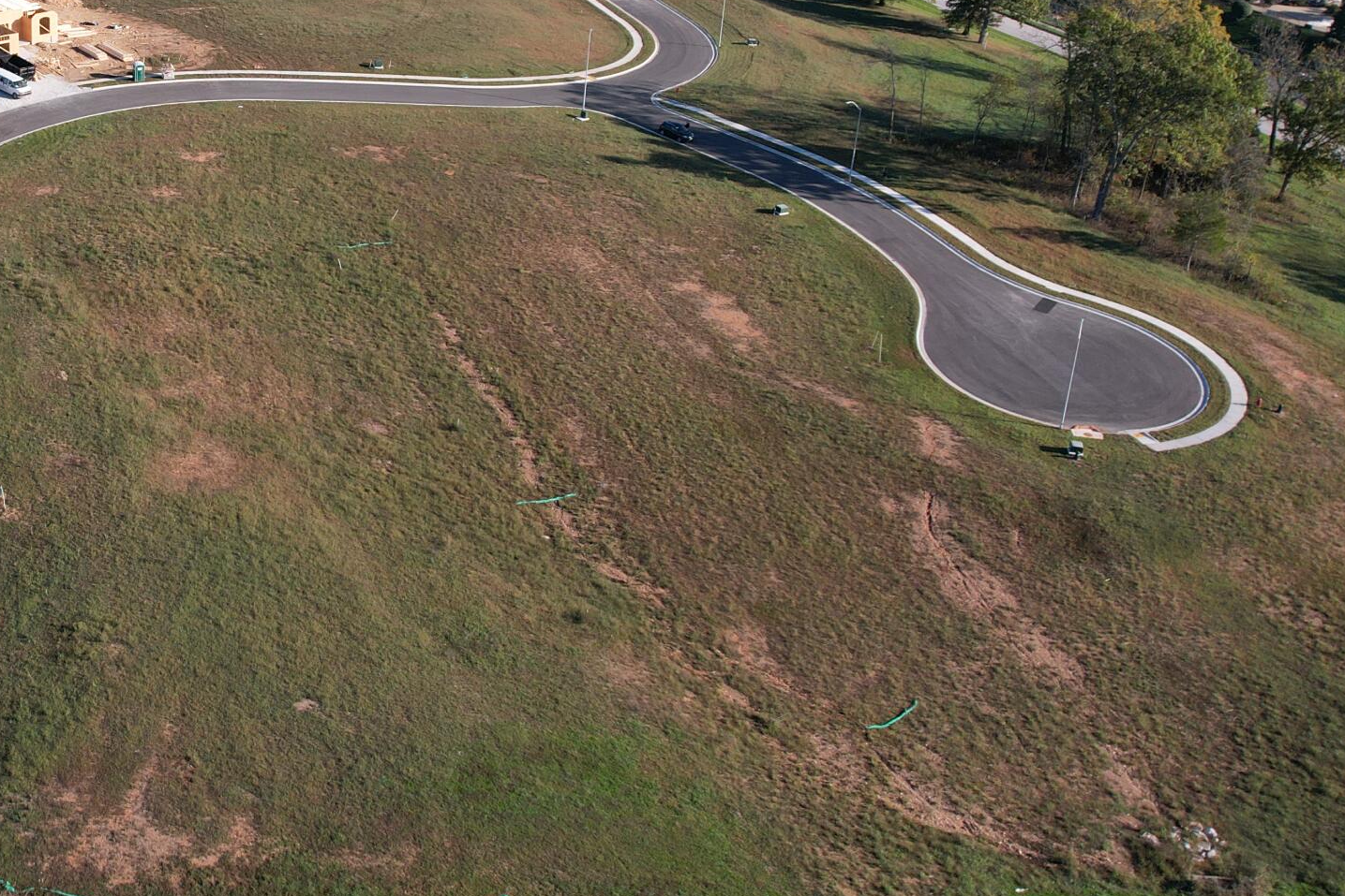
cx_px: 180
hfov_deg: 40.1
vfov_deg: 28.6
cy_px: 175
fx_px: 1719
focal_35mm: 46
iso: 150
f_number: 2.8
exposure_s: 1/400
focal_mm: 8.38
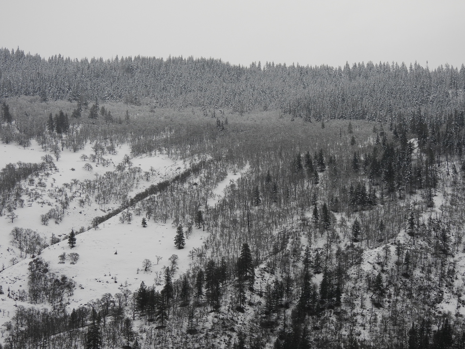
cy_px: 174
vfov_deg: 14.1
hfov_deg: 18.7
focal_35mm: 105
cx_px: 232
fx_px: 1410
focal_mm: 18.7
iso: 100
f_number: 4
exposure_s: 1/640
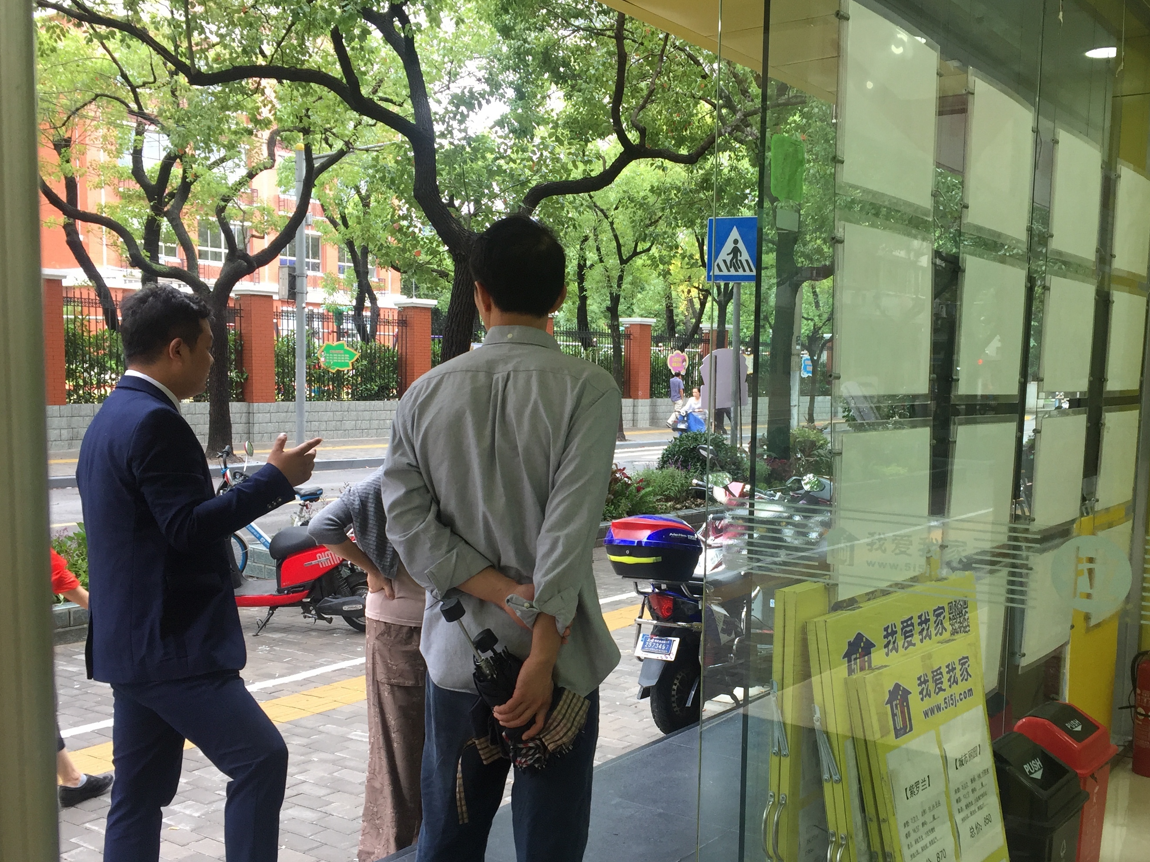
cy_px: 495
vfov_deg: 39.6
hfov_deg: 51.1
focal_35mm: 36
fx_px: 1196
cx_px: 671
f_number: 2.2
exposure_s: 1/100
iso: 50
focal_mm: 4.15
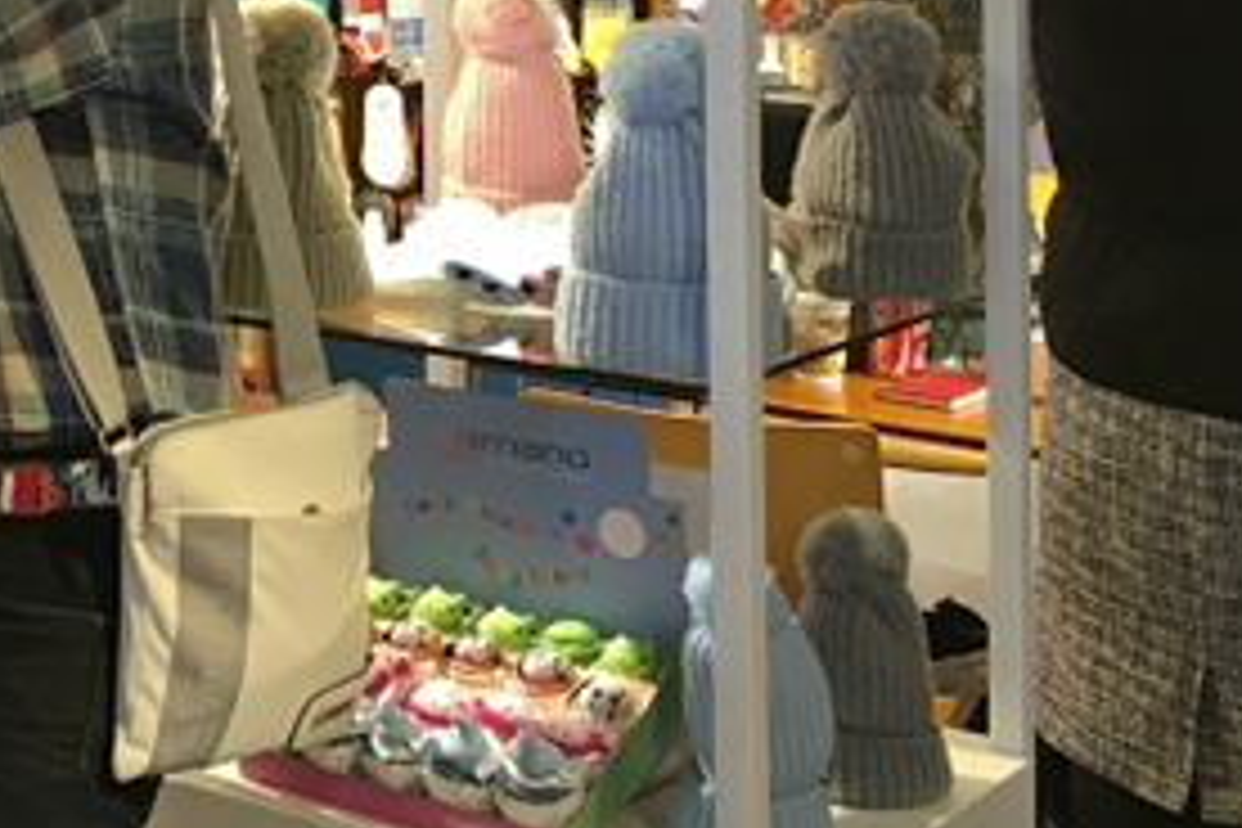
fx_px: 2829
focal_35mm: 82
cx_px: -243
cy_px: -194
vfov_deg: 15.9
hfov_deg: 22.8
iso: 64
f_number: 2.2
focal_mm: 4.15
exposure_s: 1/33
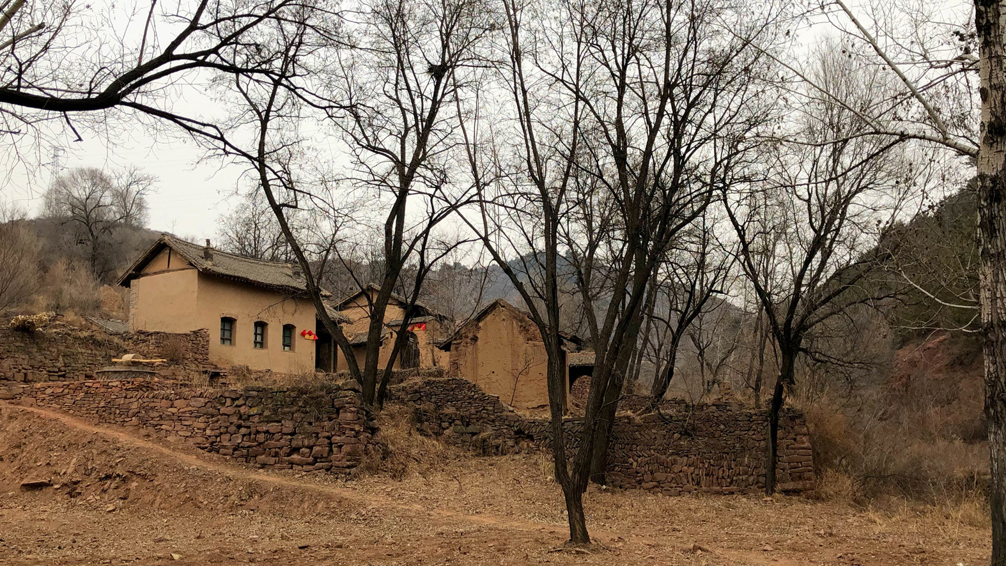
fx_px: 827
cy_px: 250
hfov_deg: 62.6
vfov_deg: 37.7
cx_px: 505
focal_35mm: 31
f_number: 1.8
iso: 20
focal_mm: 4
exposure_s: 1/318
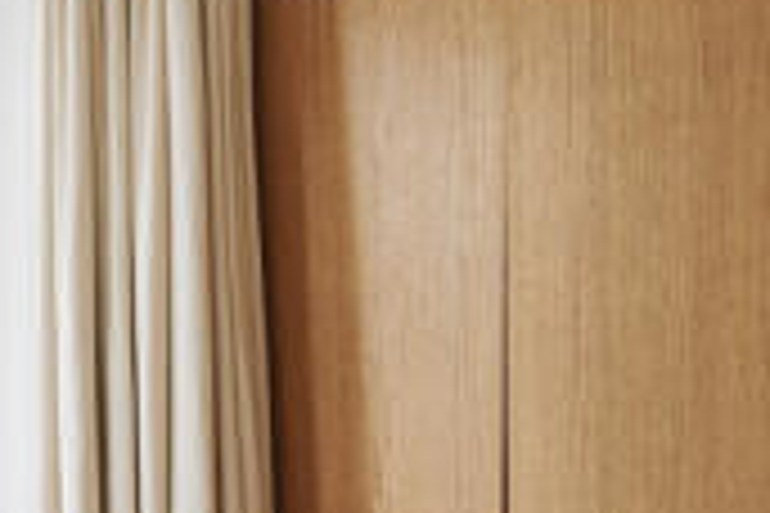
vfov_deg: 9.4
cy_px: 569
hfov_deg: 14.2
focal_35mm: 144
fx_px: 3080
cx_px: 518
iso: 320
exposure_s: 1/30
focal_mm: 24
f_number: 4.5
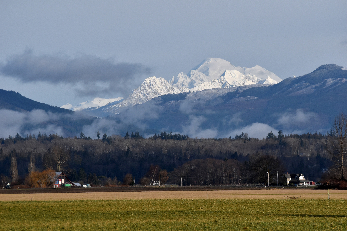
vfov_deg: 6.3
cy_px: 116
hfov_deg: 9.5
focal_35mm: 218
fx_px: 2096
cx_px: 174
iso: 400
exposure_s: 1/3200
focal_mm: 145
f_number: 4.8
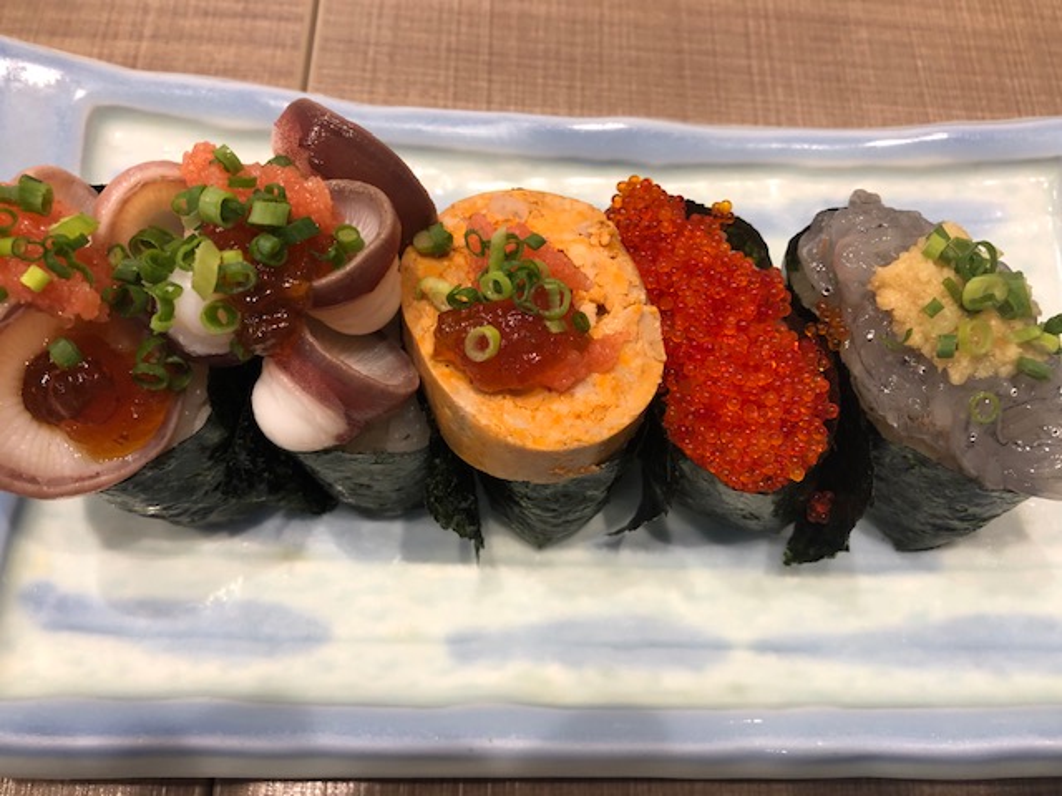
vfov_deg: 49.7
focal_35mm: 28
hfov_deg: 63.4
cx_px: 531
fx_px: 859
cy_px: 398
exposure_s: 1/20
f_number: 1.8
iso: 40
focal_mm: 3.99
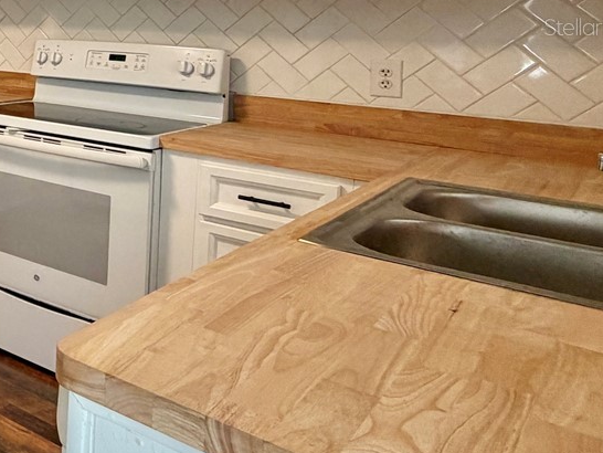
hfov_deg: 31.3
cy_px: 27
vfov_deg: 32.9
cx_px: -235
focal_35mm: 41
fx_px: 715
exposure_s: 1/120
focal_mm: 2.22
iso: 200
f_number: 2.2
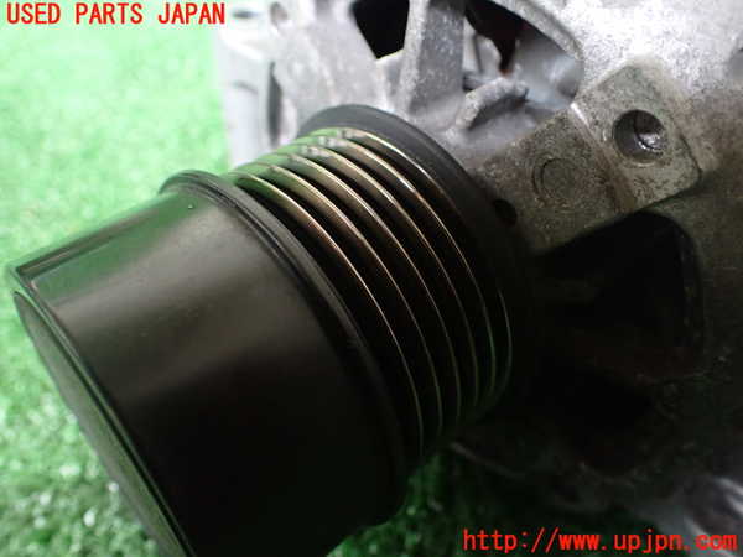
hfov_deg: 60.0
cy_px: 278
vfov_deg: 46.8
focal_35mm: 30
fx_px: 644
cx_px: 372
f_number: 2.3
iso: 800
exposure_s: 1/60
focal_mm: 5.4
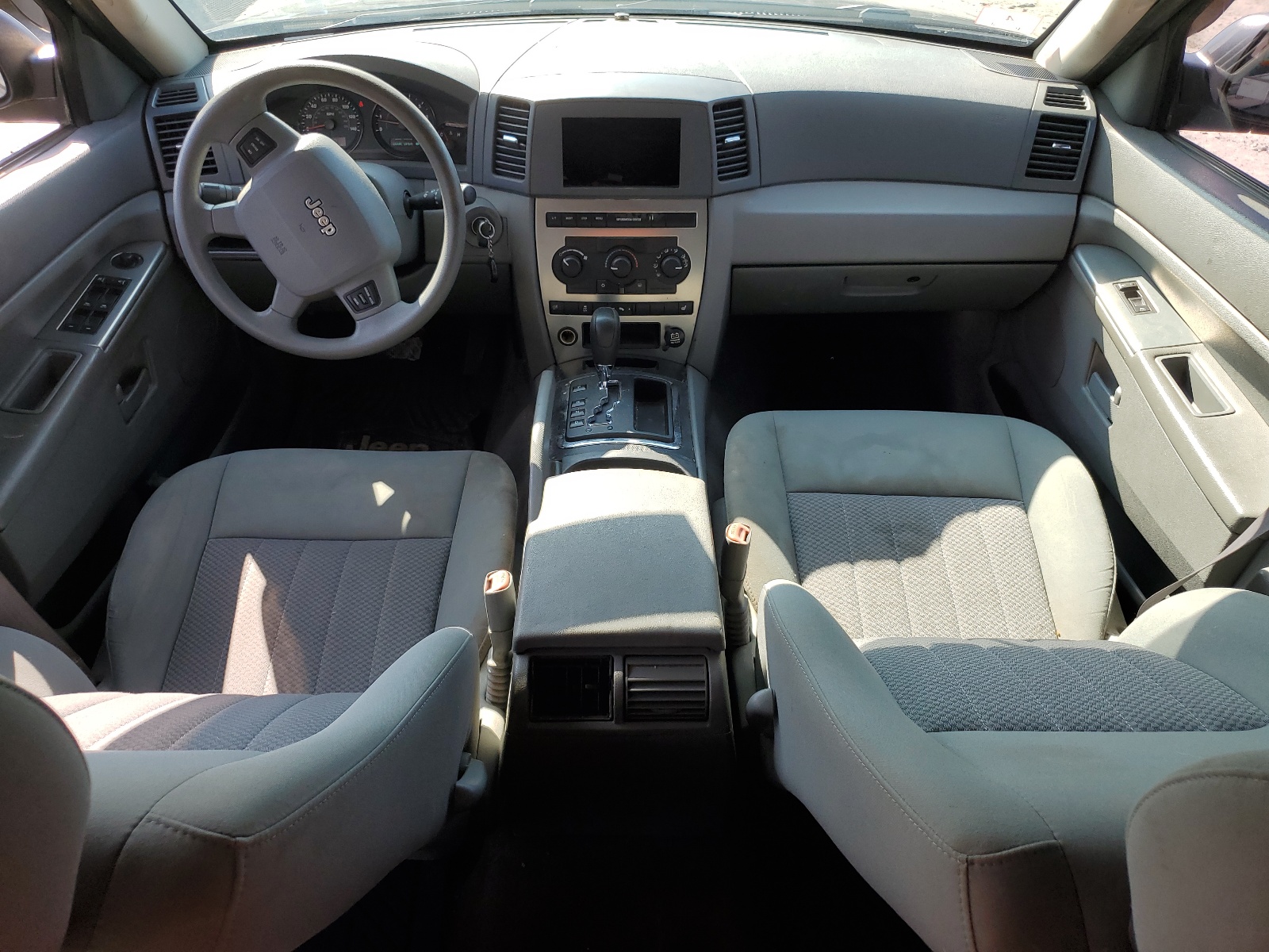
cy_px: 476
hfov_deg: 67.3
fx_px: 953
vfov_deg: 53.1
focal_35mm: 26
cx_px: 634
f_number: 1.5
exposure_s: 1/385
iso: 50
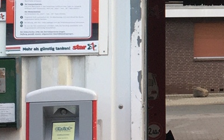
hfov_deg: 12.4
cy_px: -2
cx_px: 378
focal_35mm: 157
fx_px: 959
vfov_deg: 8.3
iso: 40
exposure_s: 1/100
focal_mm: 4.15
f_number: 2.2
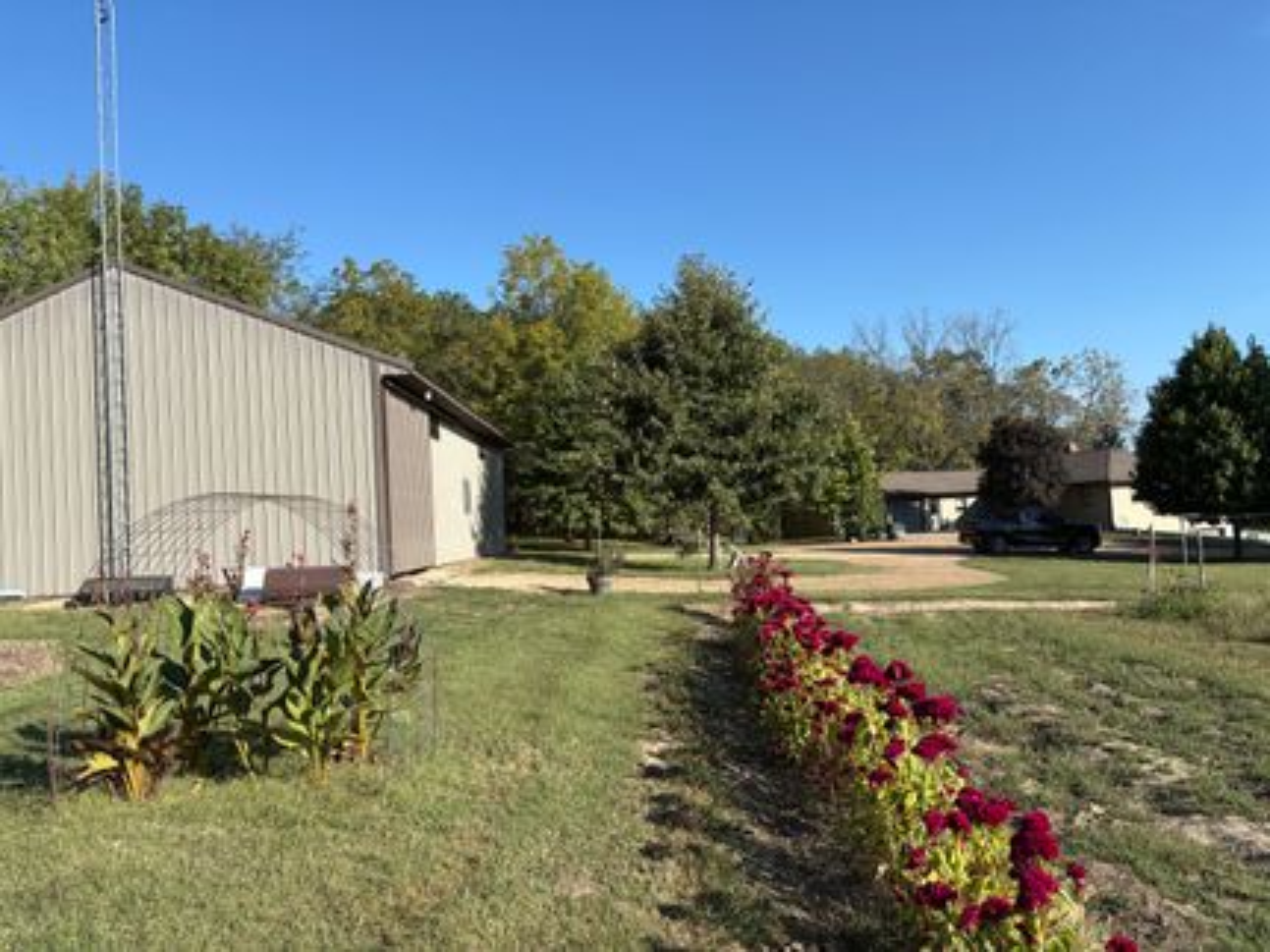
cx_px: 635
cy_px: 476
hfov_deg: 67.3
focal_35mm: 26
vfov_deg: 53.0
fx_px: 954
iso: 50
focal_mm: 5.96
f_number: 1.6
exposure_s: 1/2538
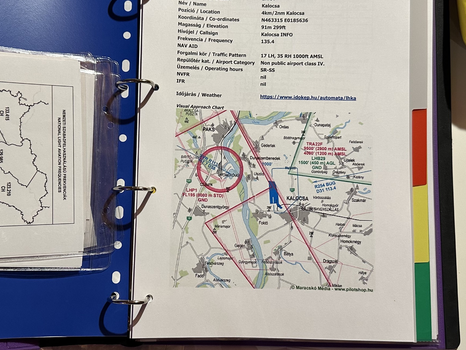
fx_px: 538
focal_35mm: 40
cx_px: 197
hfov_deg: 46.6
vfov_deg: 35.9
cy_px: 155
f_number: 1.78
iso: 200
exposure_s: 1/83
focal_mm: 6.86
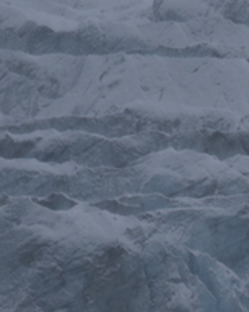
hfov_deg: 1.4
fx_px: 10207
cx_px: 674
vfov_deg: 1.7
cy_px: 230
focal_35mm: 1108
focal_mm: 180
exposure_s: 1/400
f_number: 5.6
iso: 140
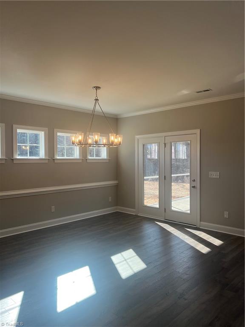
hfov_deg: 53.1
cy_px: 164
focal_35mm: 26
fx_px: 245
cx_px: 122
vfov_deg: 67.3
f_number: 1.5
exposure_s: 1/482
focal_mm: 5.7
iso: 50
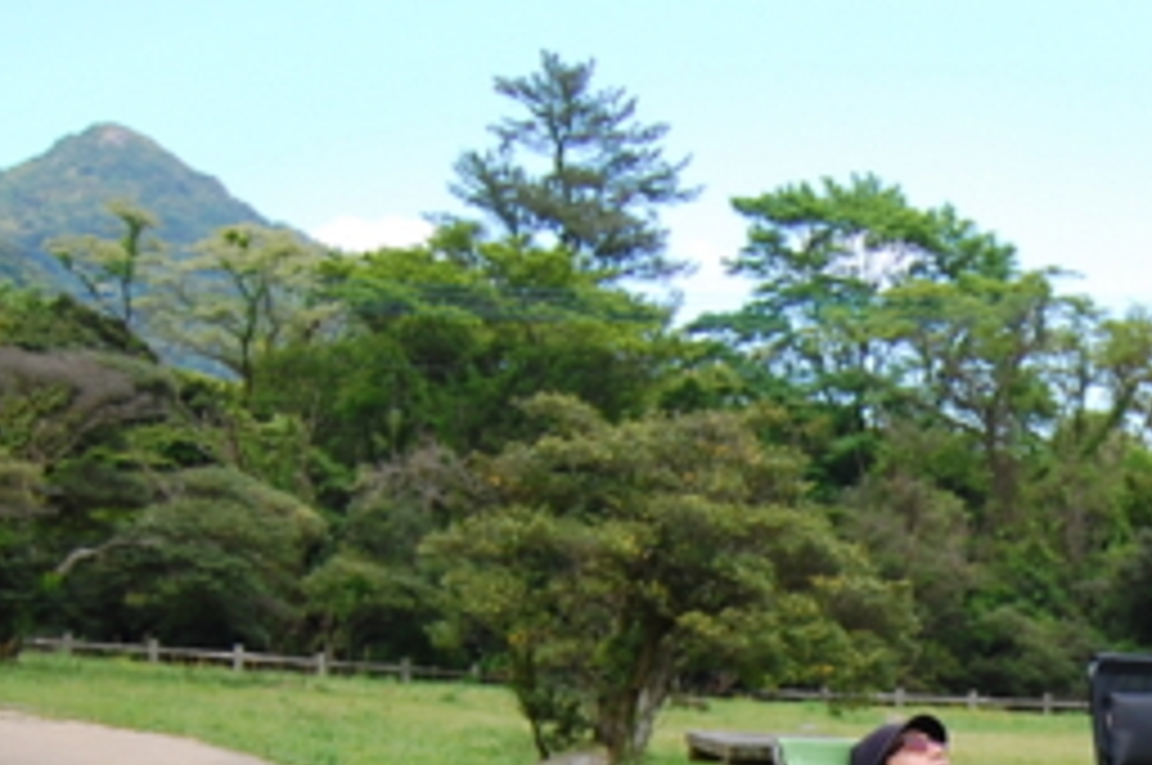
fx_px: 2756
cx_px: 1210
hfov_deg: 22.5
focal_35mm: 86
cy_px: 950
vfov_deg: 15.2
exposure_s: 1/400
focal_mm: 23
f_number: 4.5
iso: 200
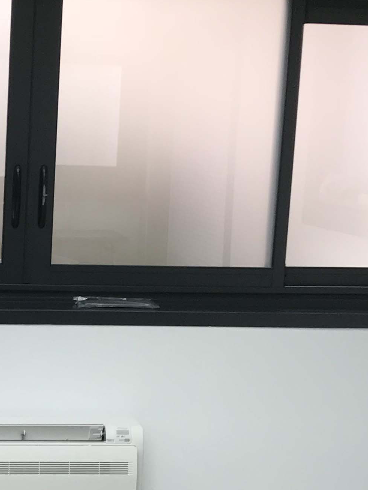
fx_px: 1219
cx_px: 5
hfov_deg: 16.8
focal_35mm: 86
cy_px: 325
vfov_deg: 22.7
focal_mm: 3.99
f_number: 1.8
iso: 20
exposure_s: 1/125
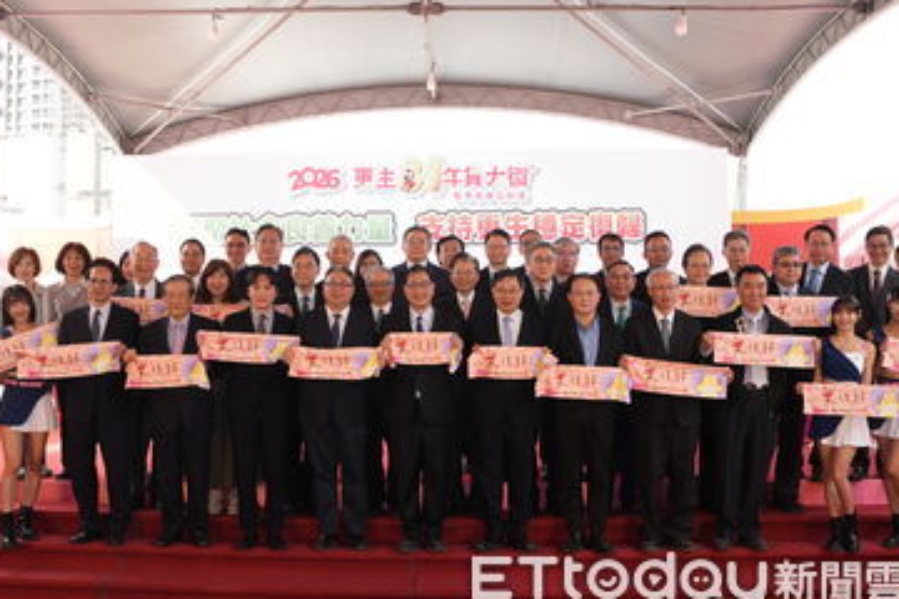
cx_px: 427
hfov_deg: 48.4
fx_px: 999
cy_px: 296
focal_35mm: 40
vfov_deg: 33.4
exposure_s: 1/160
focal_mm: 24
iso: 320
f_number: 5.6
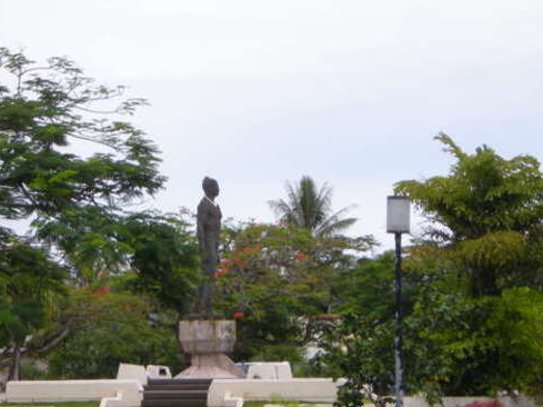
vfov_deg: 8.9
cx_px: 225
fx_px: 2618
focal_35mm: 167
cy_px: 299
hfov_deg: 11.8
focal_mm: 17
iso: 64
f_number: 5.6
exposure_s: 1/59
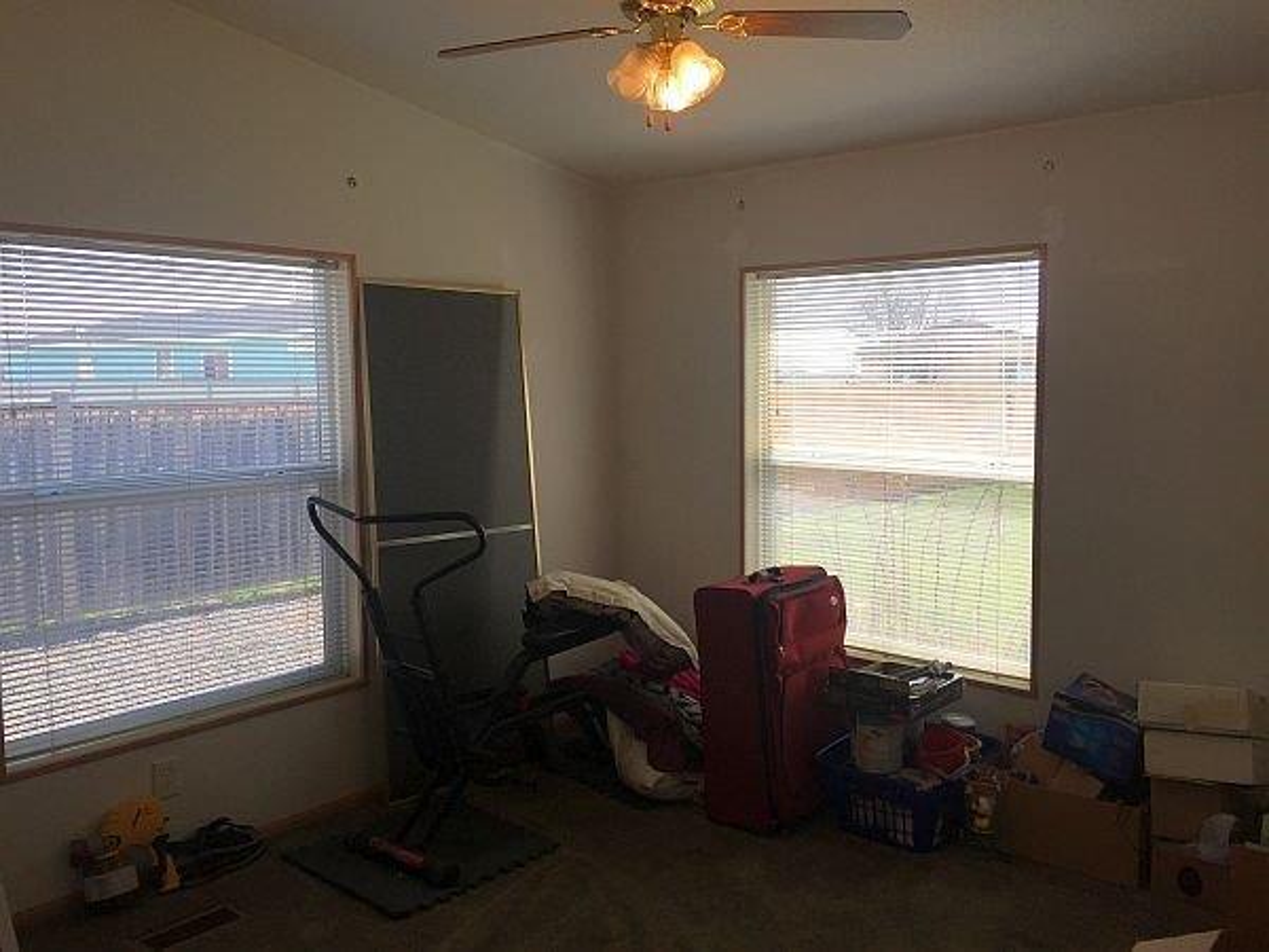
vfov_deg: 48.2
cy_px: 476
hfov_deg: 61.7
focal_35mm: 29
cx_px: 634
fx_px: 1063
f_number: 2.2
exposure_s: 1/319
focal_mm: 4.15
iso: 32
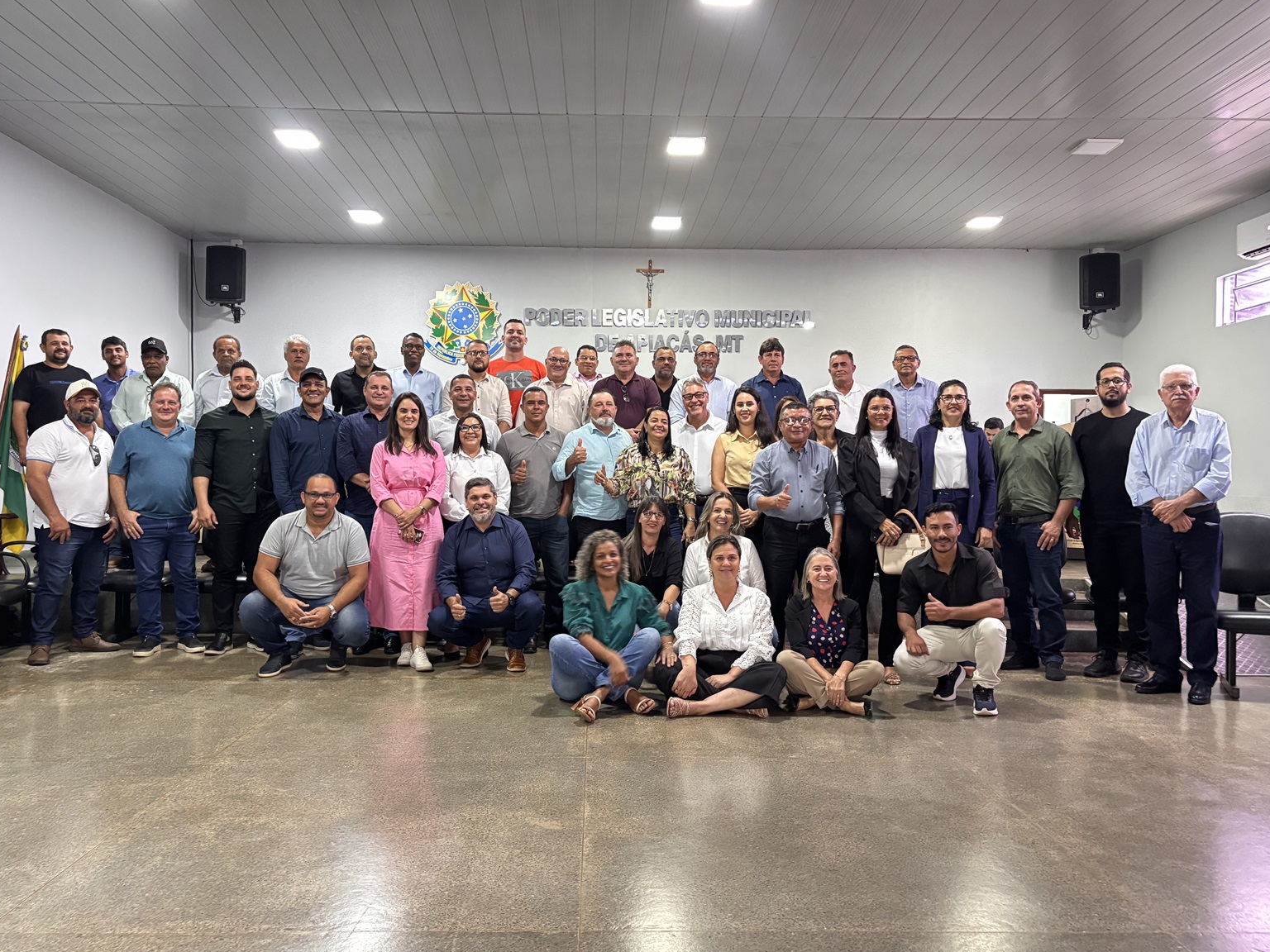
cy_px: 476
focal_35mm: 29
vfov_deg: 48.2
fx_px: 1064
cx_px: 609
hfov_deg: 61.6
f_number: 1.6
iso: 640
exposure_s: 1/30
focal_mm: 5.96
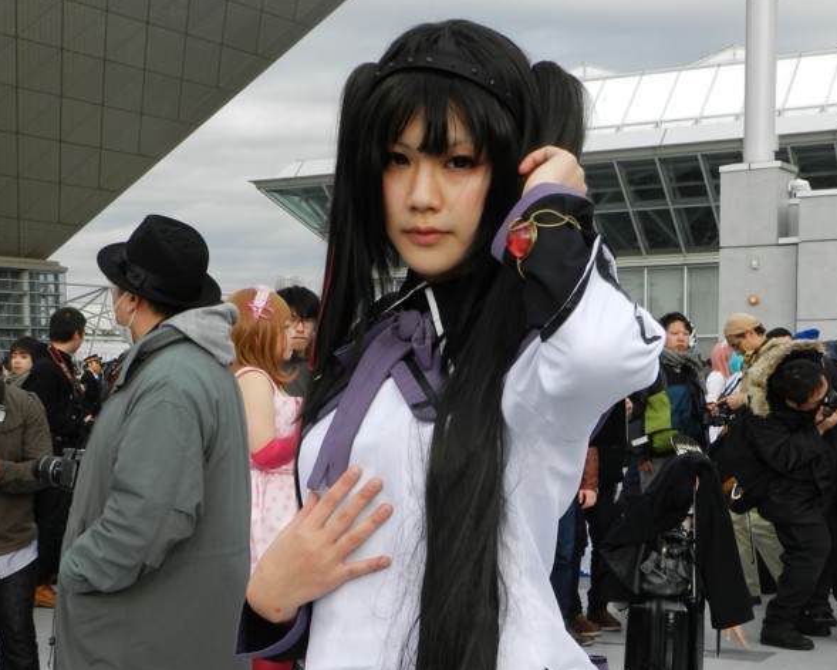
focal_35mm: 61
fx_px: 1511
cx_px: 421
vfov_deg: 24.5
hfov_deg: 31.0
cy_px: 562
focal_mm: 8.1
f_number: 4.2
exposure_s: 1/640
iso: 160
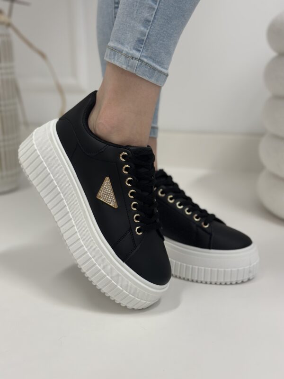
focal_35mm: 48
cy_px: 190
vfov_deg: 39.7
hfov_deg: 30.3
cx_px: 142
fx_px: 525
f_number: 1.78
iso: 125
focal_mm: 6.86
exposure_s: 1/100
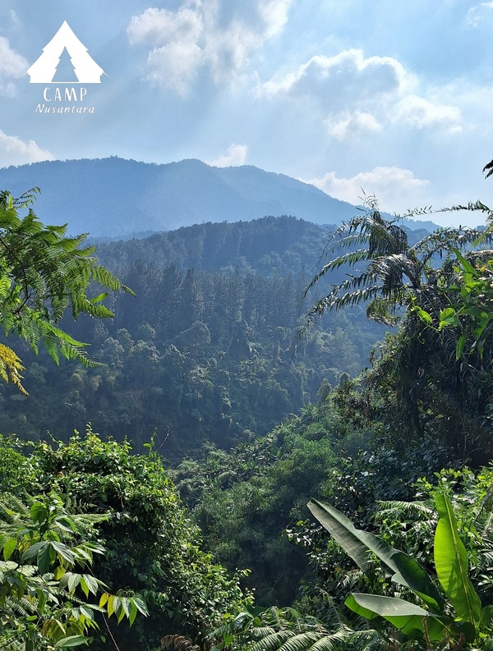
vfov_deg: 73.7
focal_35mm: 23
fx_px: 434
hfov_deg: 59.2
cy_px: 326
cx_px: 246
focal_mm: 5.54
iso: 40
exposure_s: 1/10000
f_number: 1.8
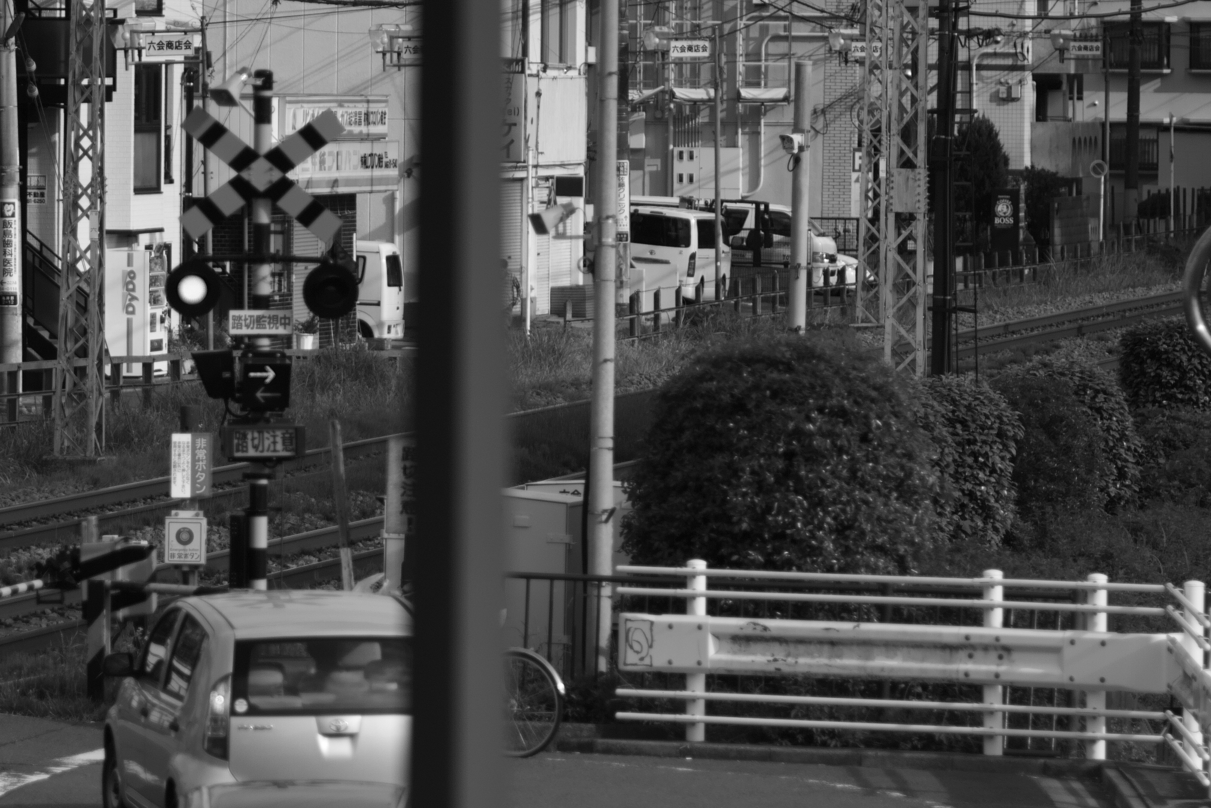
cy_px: 232
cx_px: 288
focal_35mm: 296
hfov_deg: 6.9
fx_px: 9962
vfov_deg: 4.6
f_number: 1.4
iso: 100
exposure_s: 1/6000
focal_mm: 85
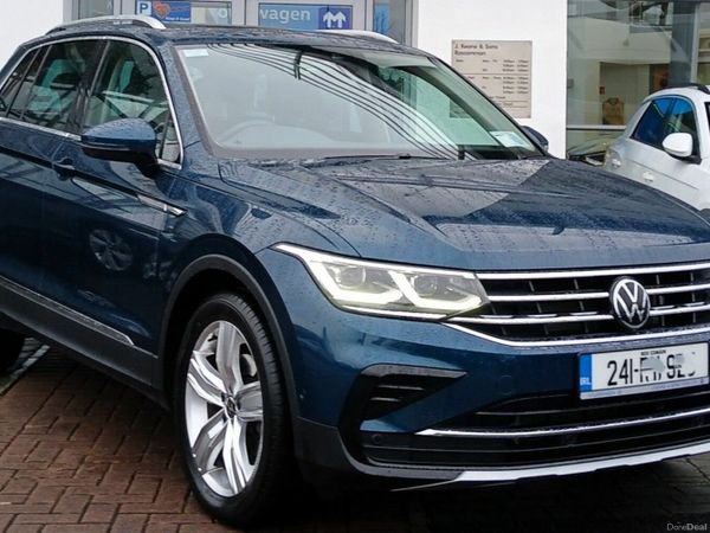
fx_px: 533
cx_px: 355
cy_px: 266
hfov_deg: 67.3
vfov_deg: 53.1
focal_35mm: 26
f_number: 1.8
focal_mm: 3.98
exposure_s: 1/50
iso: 25
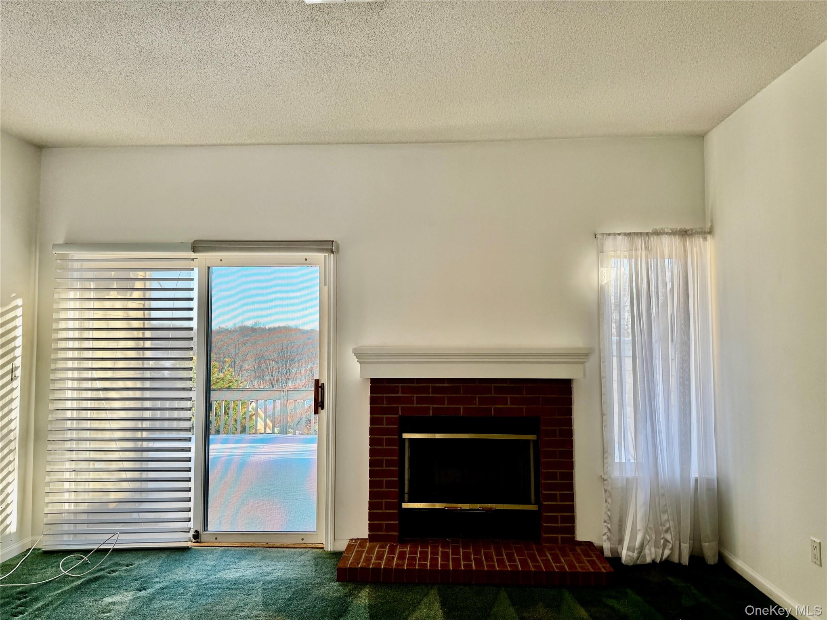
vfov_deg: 56.8
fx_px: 573
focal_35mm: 24
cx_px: 414
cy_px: 310
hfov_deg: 71.6
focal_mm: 6.76
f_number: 1.78
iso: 64
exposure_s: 1/133
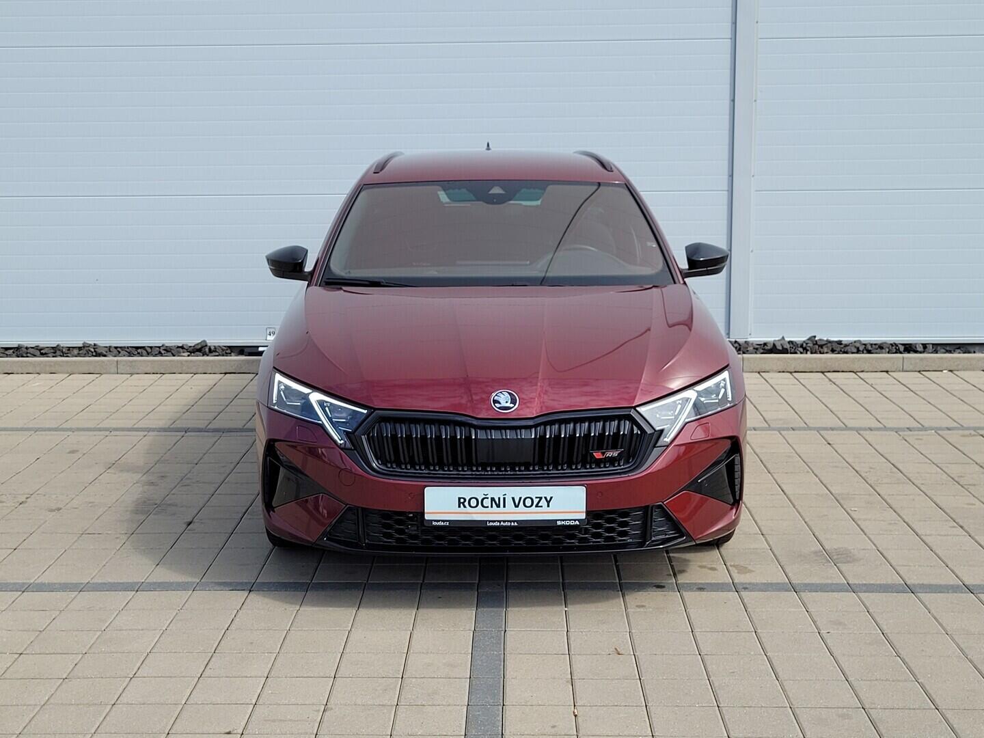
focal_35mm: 26
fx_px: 739
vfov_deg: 53.1
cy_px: 369
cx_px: 492
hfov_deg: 67.3
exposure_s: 1/1839
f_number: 1.8
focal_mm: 5.4
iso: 40
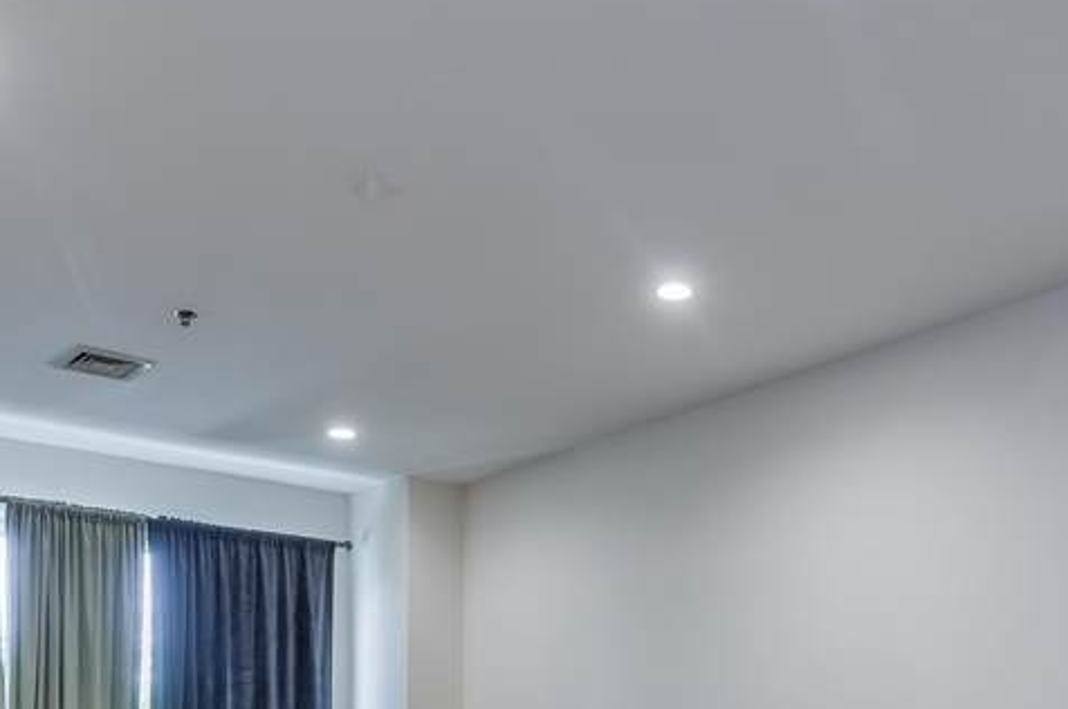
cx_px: 592
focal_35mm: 44
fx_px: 1314
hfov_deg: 44.2
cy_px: 810
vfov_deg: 27.3
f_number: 8
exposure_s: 1.6
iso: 100
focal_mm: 11
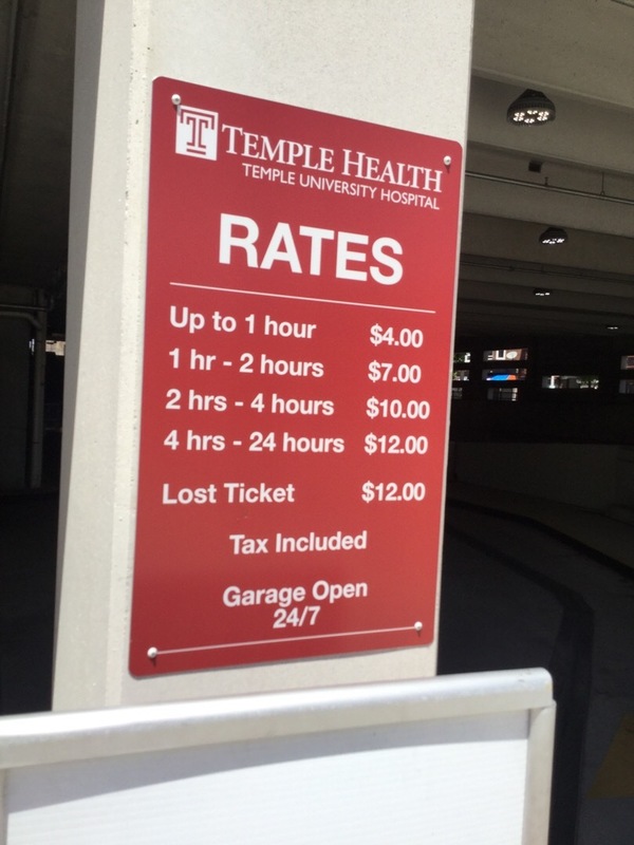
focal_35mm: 31
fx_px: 757
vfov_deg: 58.4
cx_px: 317
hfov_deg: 45.4
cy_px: 422
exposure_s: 1/1456
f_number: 2.4
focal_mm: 3.3
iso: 25
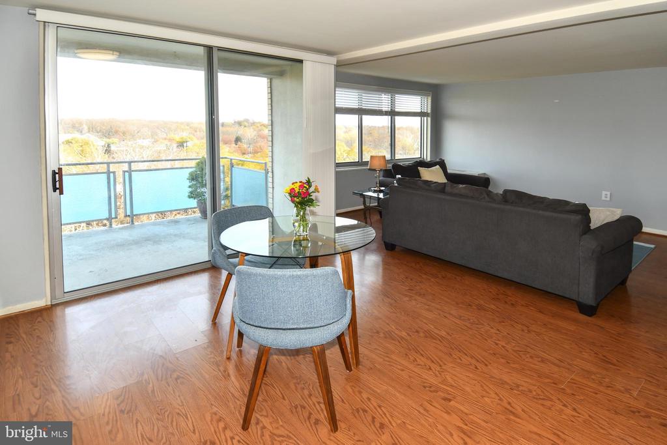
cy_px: 222
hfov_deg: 90.0
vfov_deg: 67.4
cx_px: 334
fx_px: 334
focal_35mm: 18
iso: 200
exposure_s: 1/100
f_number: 5
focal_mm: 12
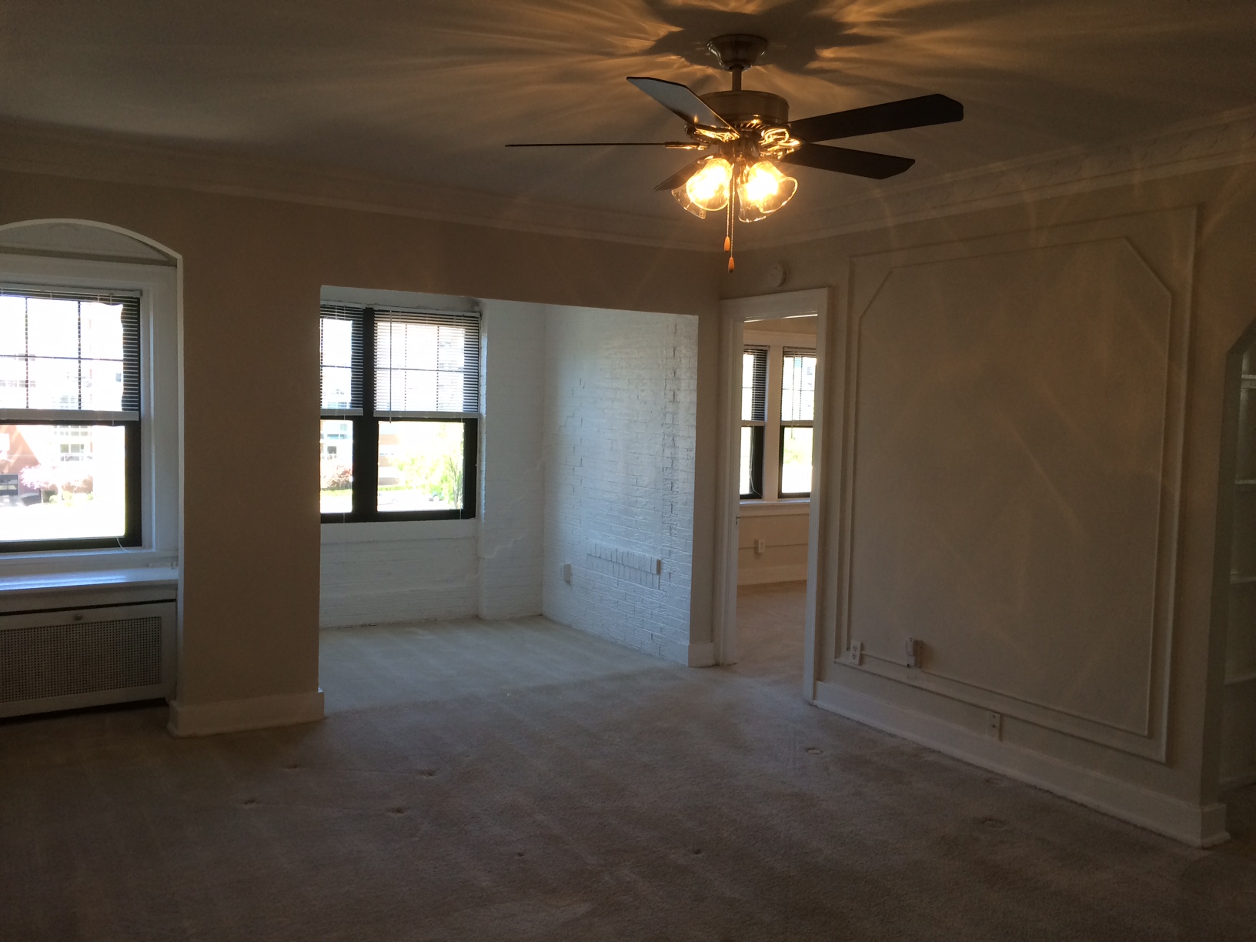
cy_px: 471
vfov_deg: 48.2
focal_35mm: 29
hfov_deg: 61.7
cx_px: 628
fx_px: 1052
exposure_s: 1/40
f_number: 2.2
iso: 40
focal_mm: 4.15
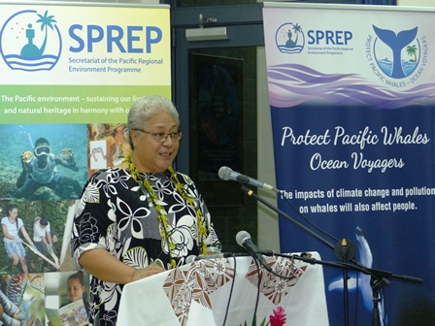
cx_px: 218
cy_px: 163
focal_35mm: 121
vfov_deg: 12.2
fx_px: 1521
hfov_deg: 16.3
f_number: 2.8
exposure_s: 1/60
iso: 400
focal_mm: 21.8
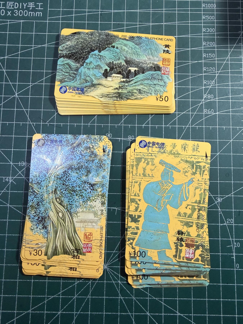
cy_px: 162
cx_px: 122
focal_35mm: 25
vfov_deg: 69.4
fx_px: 234
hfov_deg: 54.9
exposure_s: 1/100
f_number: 2.2
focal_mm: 2.22
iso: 320
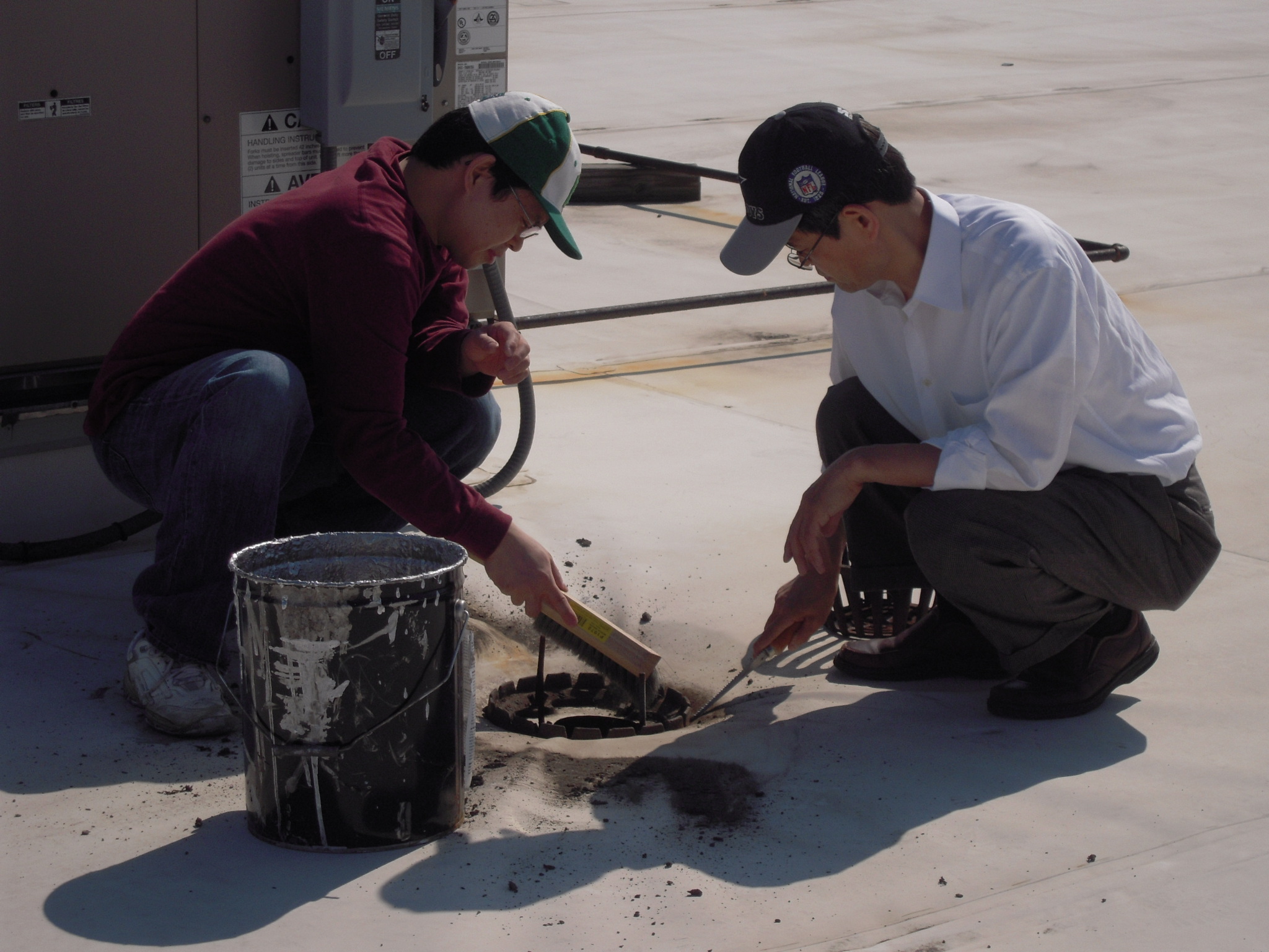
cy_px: 476
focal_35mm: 98
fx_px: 3593
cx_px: 634
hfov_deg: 20.0
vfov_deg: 15.1
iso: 100
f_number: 10.6
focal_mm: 17.4
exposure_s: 1/400
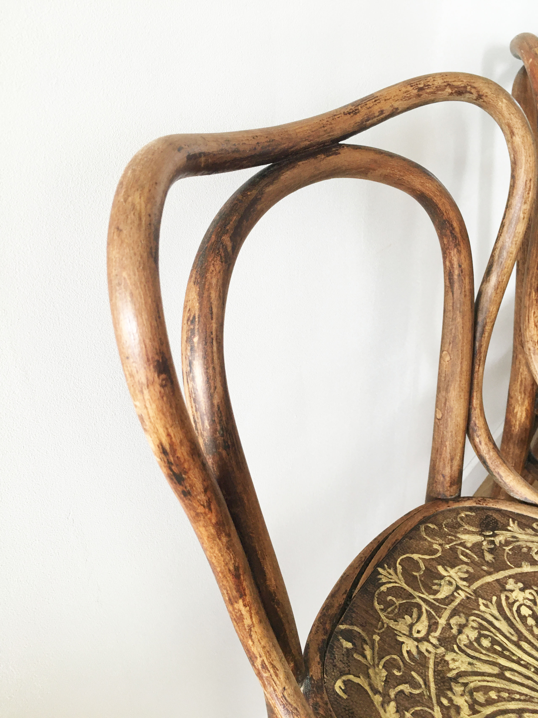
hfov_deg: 48.2
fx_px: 601
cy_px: 359
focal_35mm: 29
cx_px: 269
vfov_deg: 61.7
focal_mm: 4.15
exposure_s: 1/33
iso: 125
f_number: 2.2
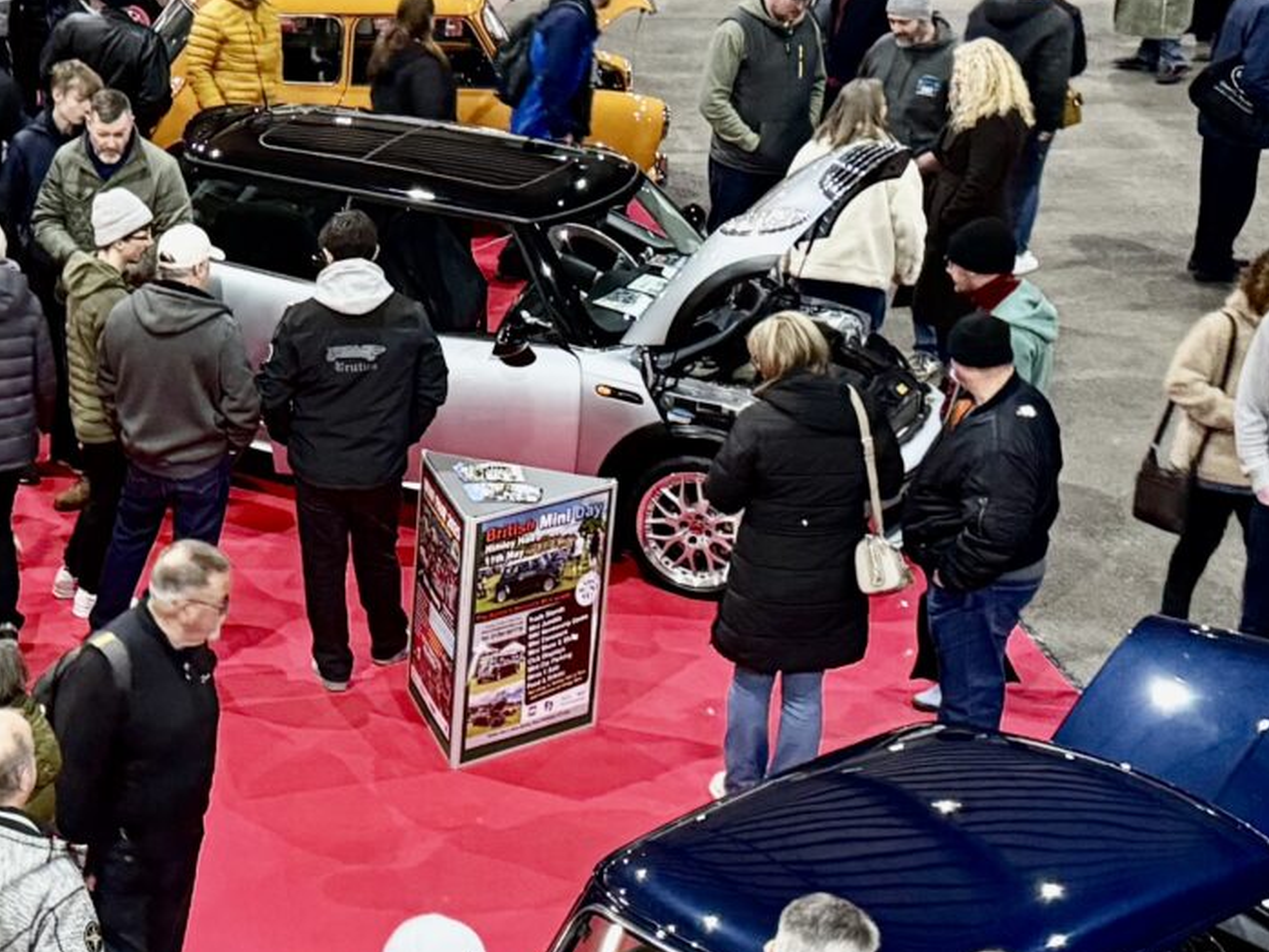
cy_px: 541
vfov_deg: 16.8
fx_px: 3227
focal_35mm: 88
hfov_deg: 21.2
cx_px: -91
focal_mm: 6.76
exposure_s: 1/33
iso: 640
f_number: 1.78
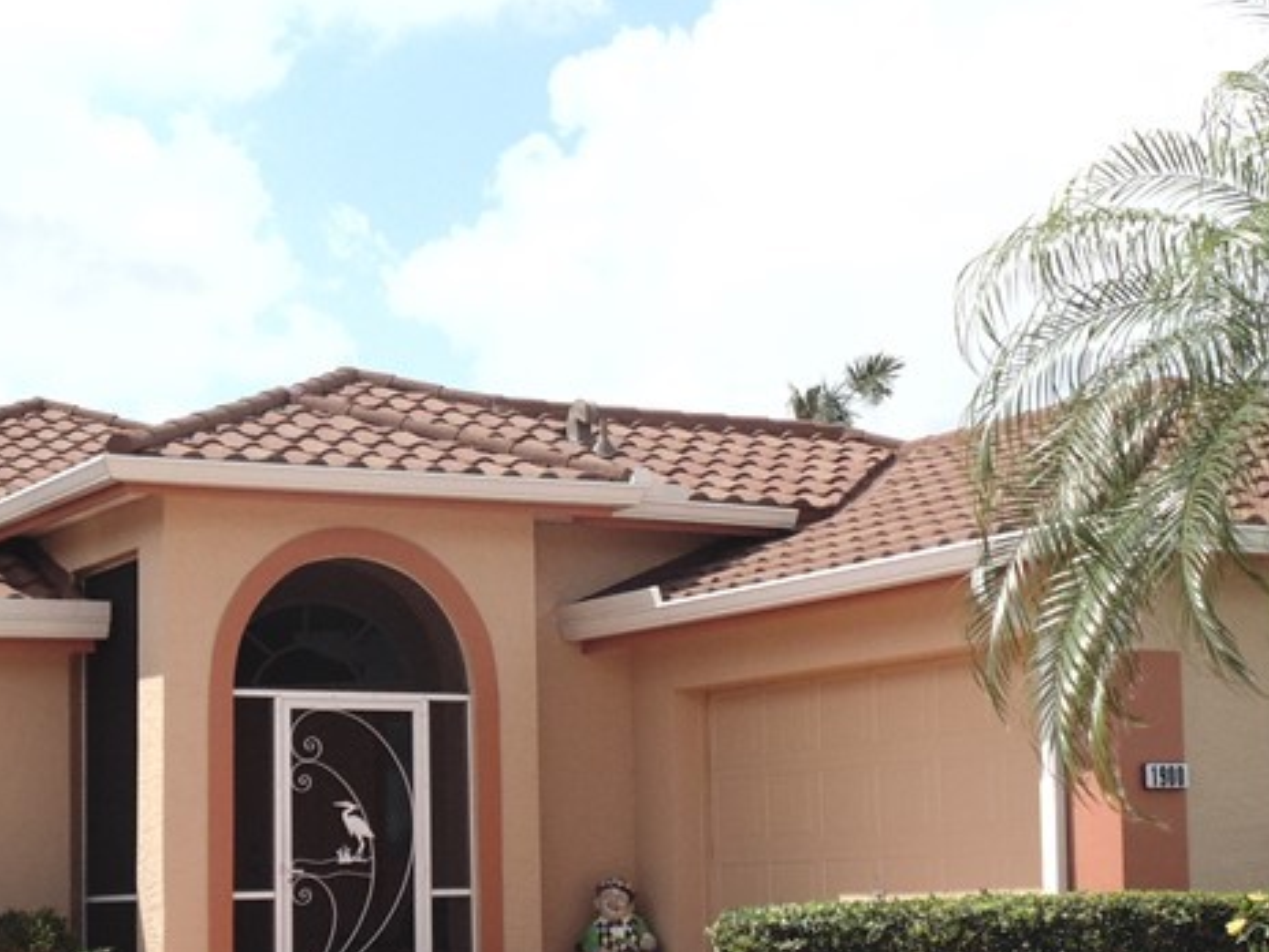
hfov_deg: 25.9
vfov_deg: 19.5
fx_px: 2749
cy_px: 684
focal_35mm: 75
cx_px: 503
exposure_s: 1/125
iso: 80
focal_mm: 6.2
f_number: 10.7
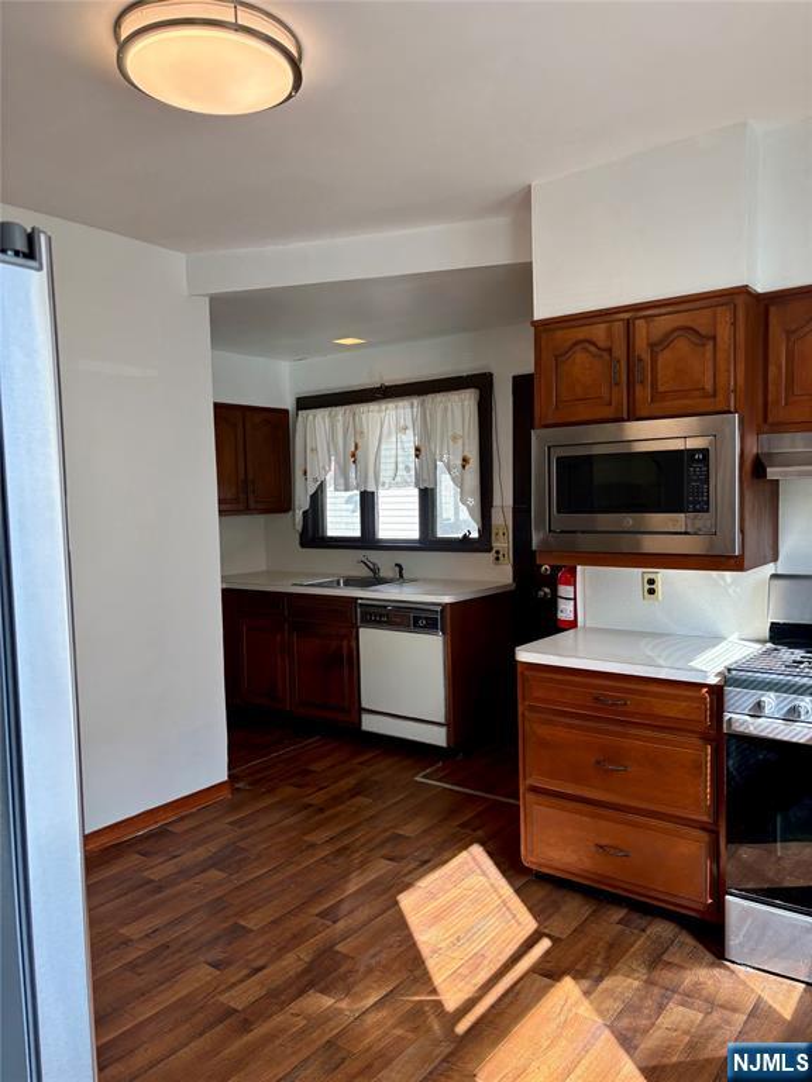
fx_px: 813
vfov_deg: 67.3
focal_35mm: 26
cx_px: 406
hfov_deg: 53.1
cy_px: 541
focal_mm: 5.96
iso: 80
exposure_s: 1/228
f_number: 1.6
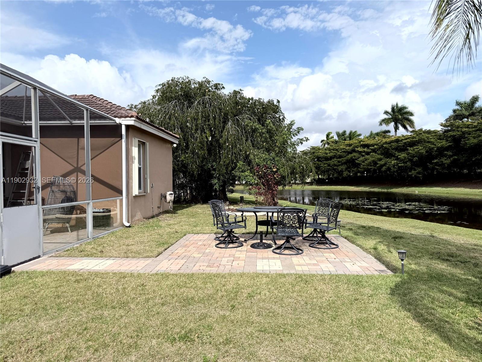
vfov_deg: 56.8
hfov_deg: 71.6
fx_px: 334
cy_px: 181
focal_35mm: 24
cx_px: 241
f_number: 1.78
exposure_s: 1/7353
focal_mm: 6.76
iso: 80
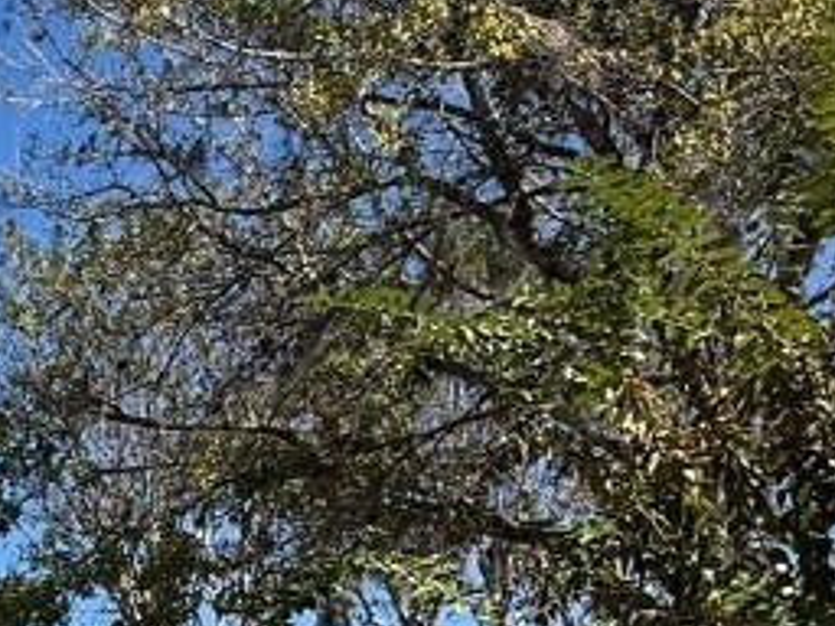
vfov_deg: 23.2
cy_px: 809
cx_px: -140
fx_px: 1351
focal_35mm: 56
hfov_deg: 29.9
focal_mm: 2.22
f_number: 2.2
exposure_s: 1/1399
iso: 50
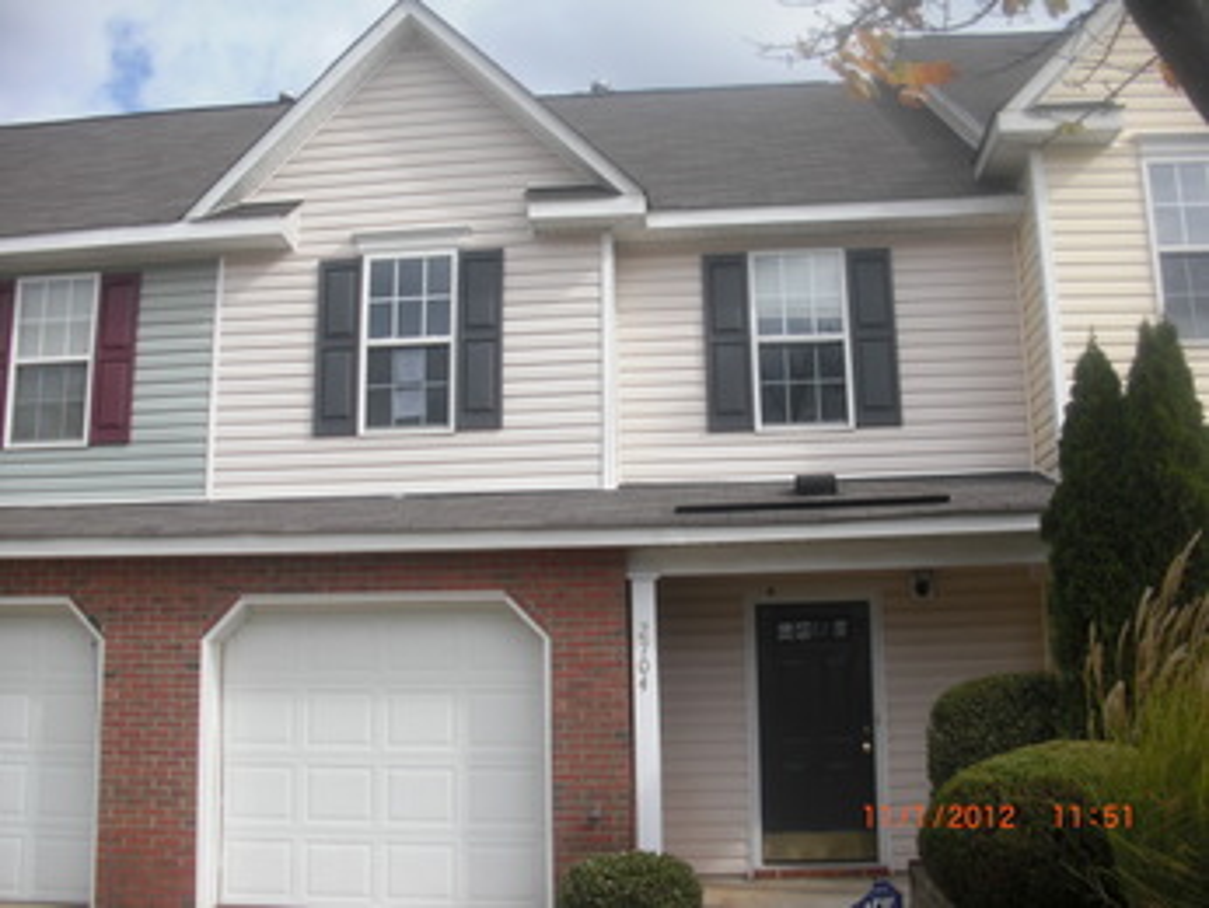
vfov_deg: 39.7
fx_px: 1258
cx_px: 604
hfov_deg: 51.3
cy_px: 454
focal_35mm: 36
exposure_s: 1/800
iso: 50
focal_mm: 6.3
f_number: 2.8
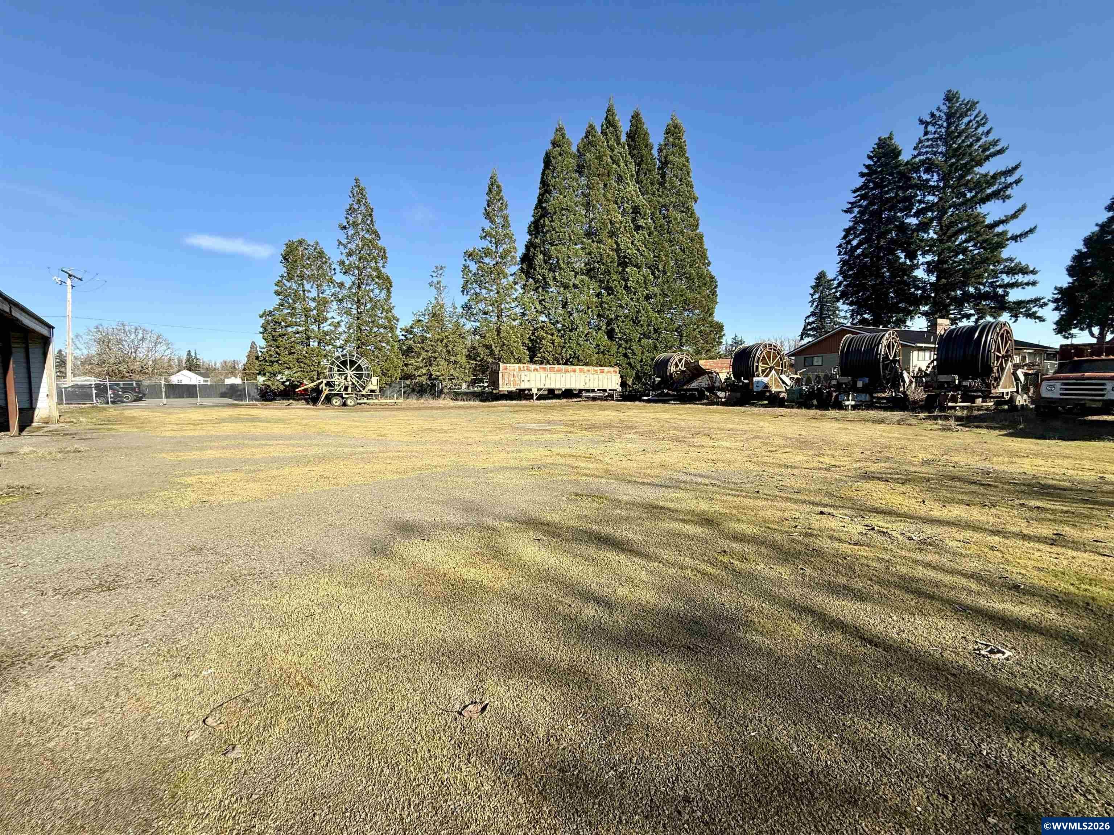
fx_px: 451
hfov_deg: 102.1
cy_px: 418
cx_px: 557
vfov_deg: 85.7
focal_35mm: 14
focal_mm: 2.22
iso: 50
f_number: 2.2
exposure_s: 1/1033
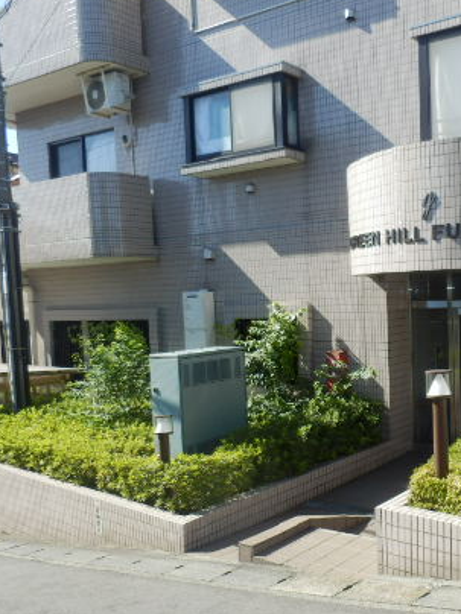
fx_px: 675
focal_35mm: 38
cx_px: 358
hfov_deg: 36.6
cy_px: 342
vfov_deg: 48.9
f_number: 3
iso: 80
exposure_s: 1/400
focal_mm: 4.2
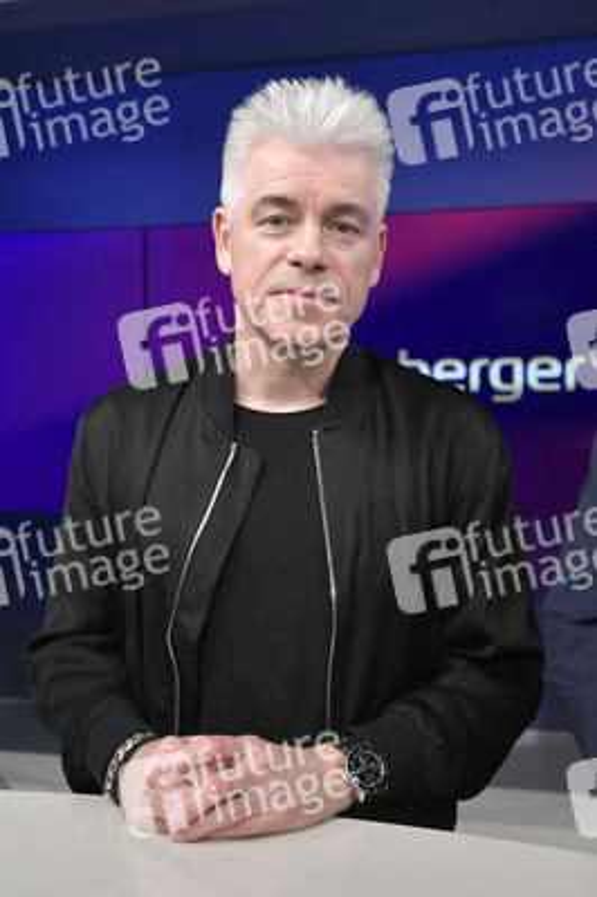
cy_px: 448
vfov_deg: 44.5
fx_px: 1096
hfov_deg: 30.5
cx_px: 298
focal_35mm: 44
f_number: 5.6
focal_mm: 44
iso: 1600
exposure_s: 1/200
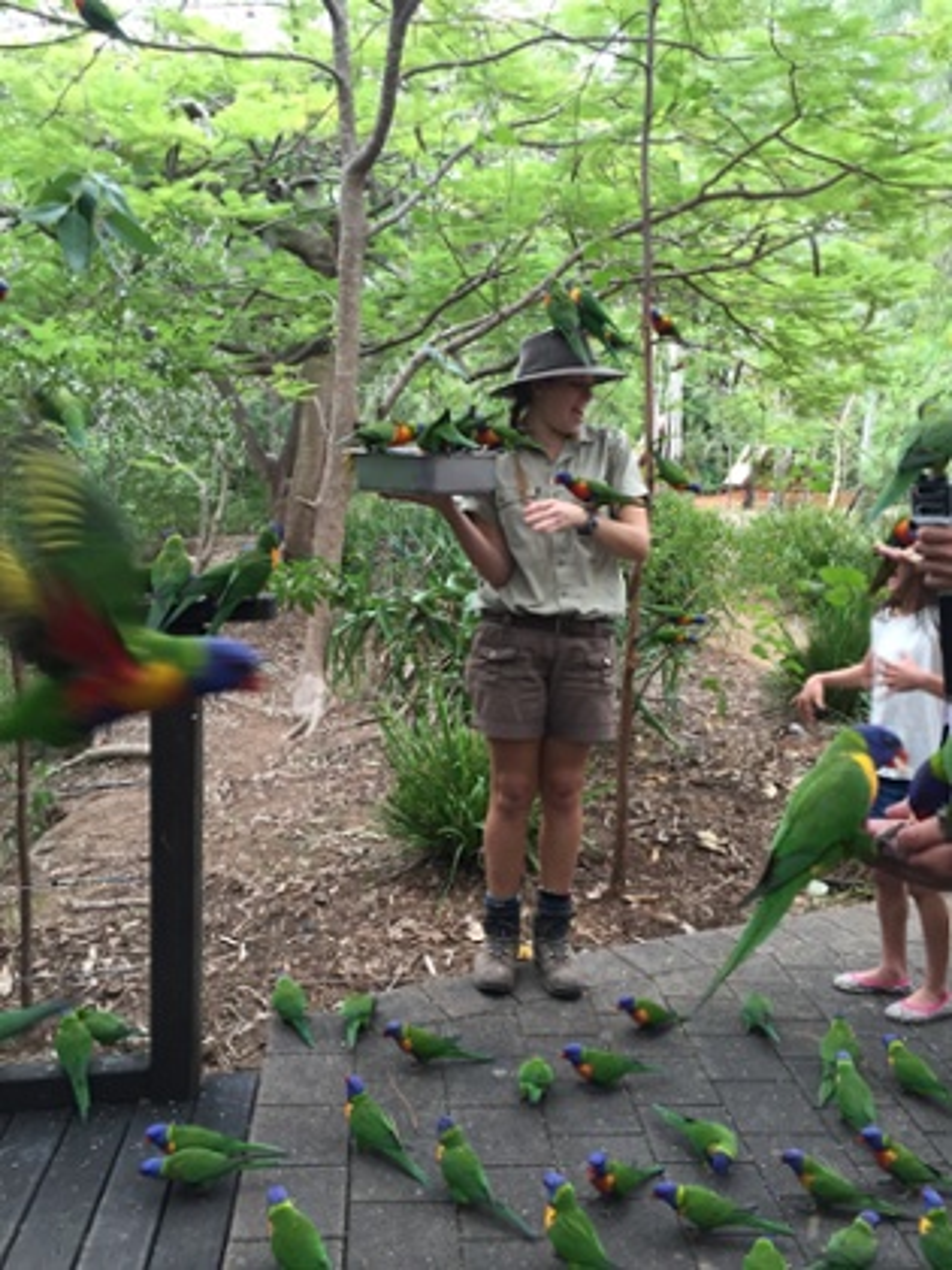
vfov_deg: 61.7
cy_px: 635
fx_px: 1063
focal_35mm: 29
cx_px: 476
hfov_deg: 48.2
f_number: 2.2
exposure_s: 1/30
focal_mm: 4.15
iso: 40
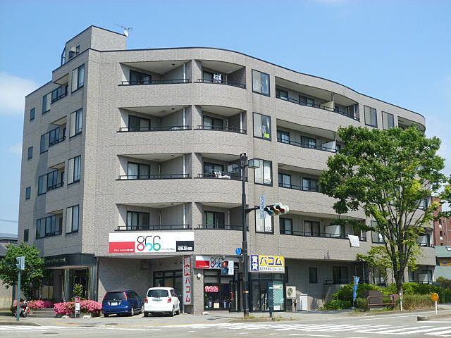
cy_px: 169
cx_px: 226
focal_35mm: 50
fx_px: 651
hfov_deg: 38.2
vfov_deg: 29.1
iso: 100
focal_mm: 8.9
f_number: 5
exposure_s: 1/400
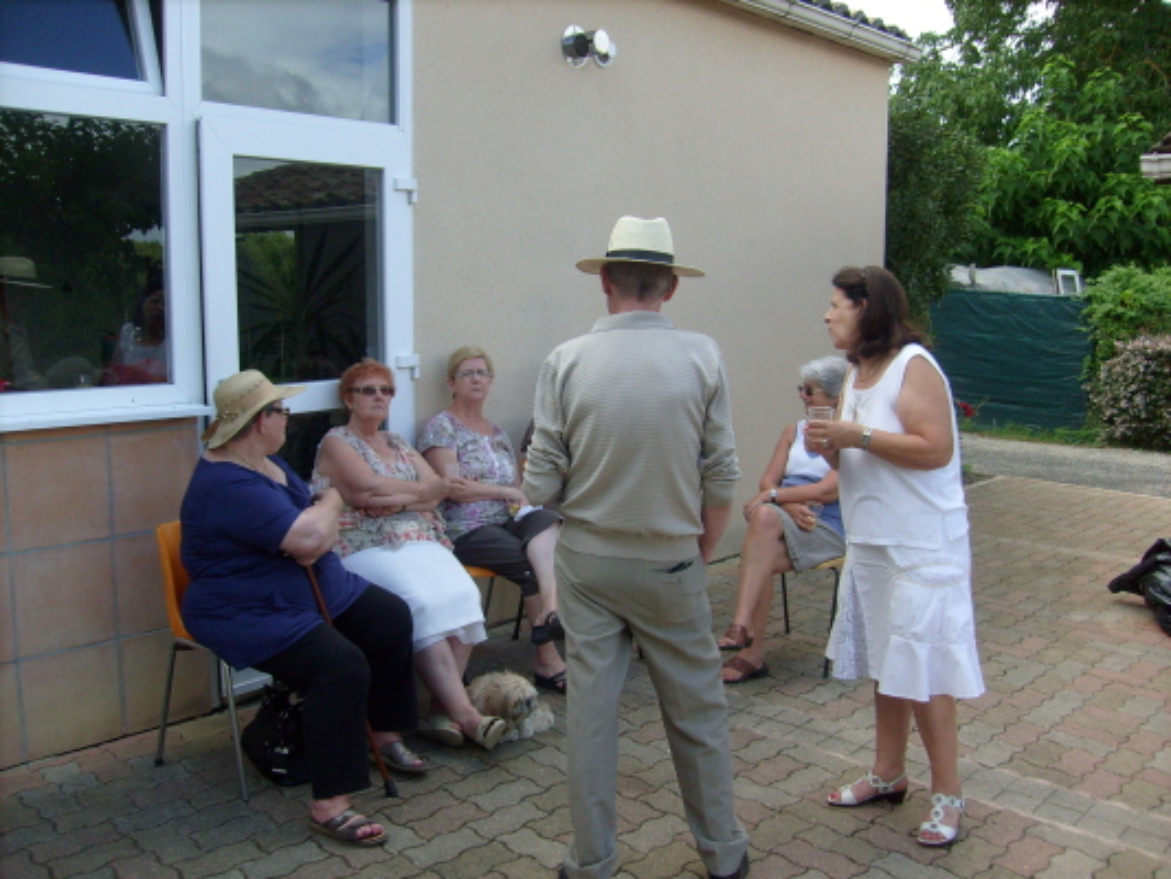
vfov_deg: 40.7
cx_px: 586
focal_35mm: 35
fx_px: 1184
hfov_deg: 52.6
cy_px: 440
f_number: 7.1
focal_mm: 5.8
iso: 80
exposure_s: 1/90
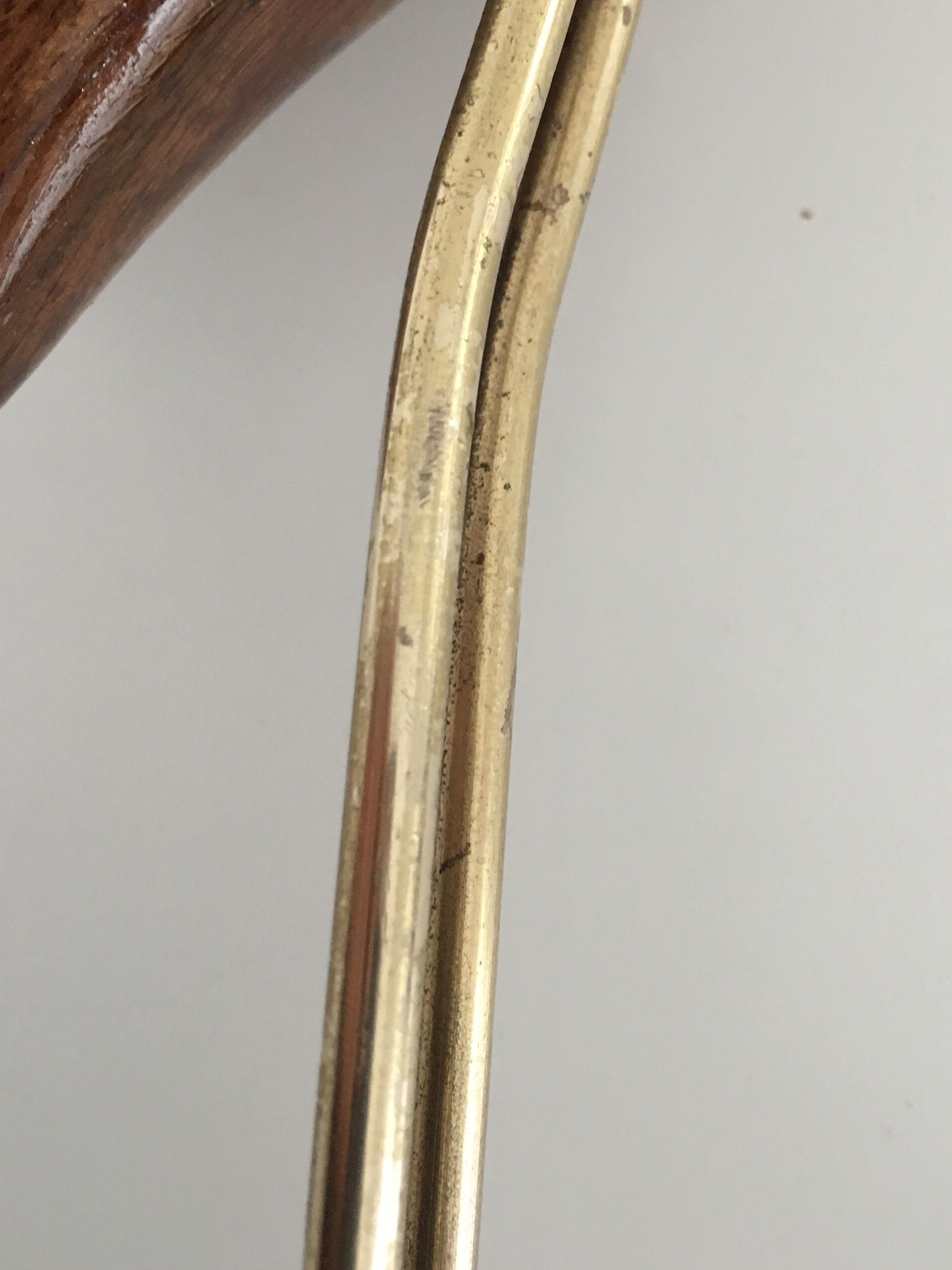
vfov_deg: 40.9
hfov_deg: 31.3
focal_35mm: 46
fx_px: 1687
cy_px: 463
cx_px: 613
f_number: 2.2
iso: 125
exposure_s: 1/33
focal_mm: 4.15
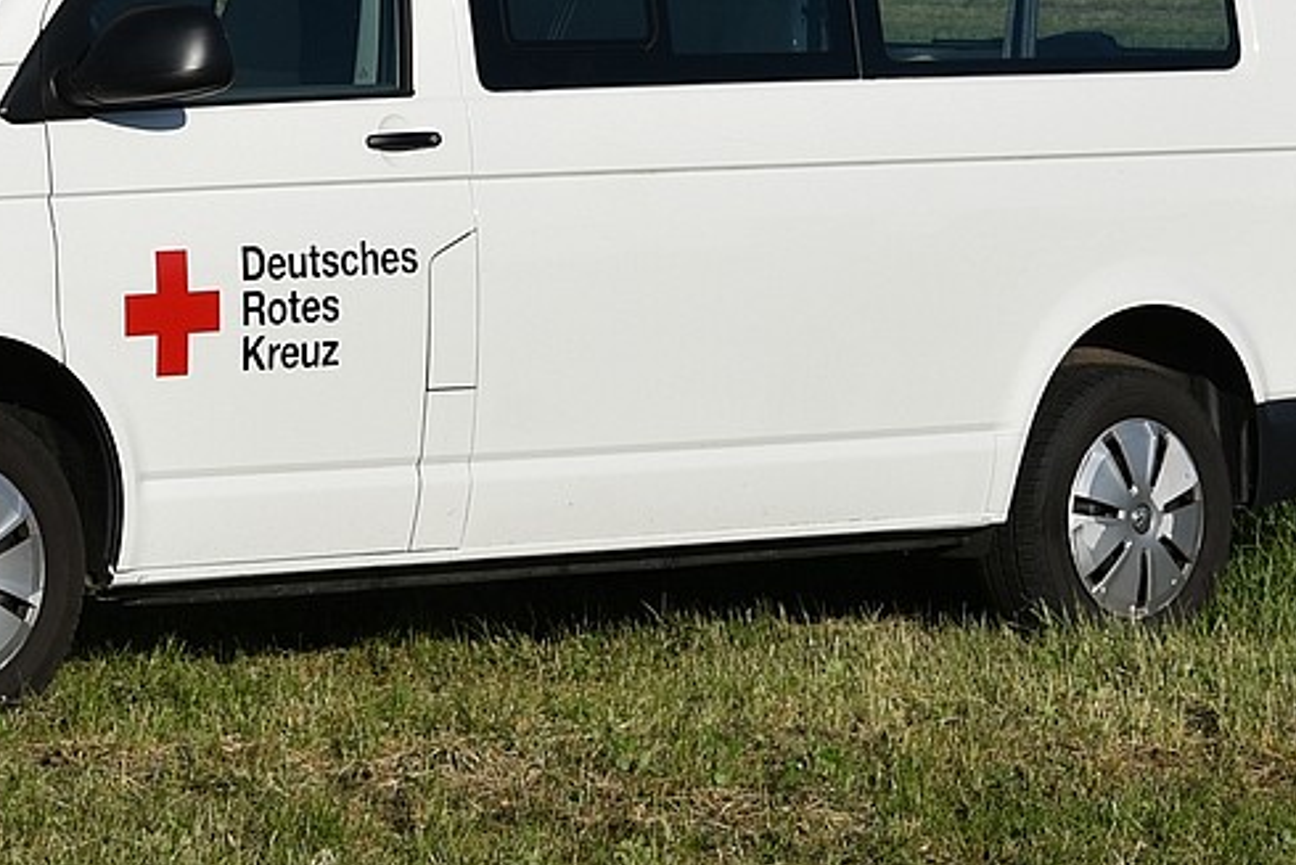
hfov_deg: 13.1
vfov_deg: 8.8
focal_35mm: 156
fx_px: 5617
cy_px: 156
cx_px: 262
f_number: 11
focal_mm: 85
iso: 200
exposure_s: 1/500
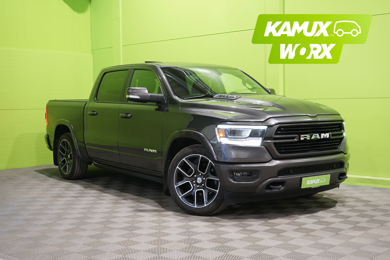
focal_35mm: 46
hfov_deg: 42.7
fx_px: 498
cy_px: 130
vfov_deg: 29.2
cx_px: 195
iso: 640
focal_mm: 46
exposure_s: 1/10
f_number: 7.1
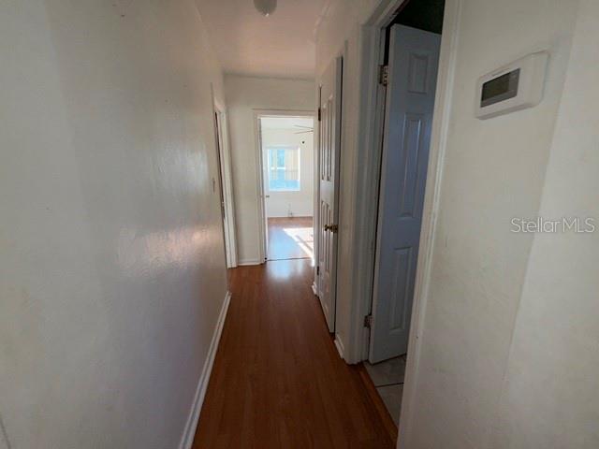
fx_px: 242
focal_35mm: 14
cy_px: 224
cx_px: 300
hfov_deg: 102.1
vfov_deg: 85.7
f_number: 2.2
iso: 16
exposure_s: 1/122
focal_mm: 2.22
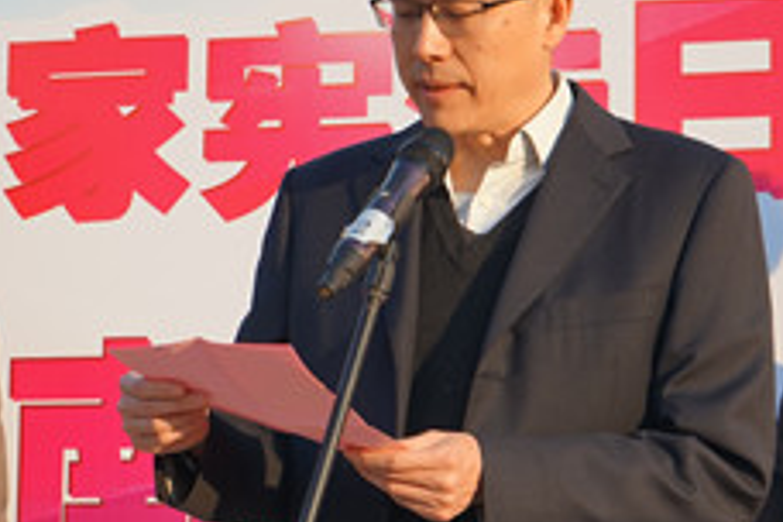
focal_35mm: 164
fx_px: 3567
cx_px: 405
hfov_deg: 12.5
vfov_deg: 8.4
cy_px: 285
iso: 100
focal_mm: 68
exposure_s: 1/200
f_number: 5.6
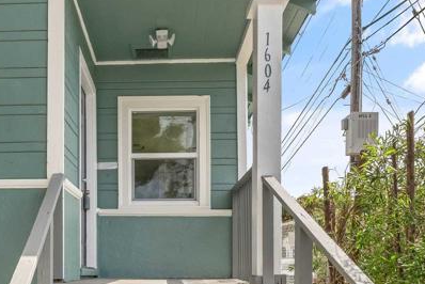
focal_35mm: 36
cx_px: 90
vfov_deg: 34.9
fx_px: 425
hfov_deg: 50.2
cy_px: 255
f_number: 11
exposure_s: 1/160
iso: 320
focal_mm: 14
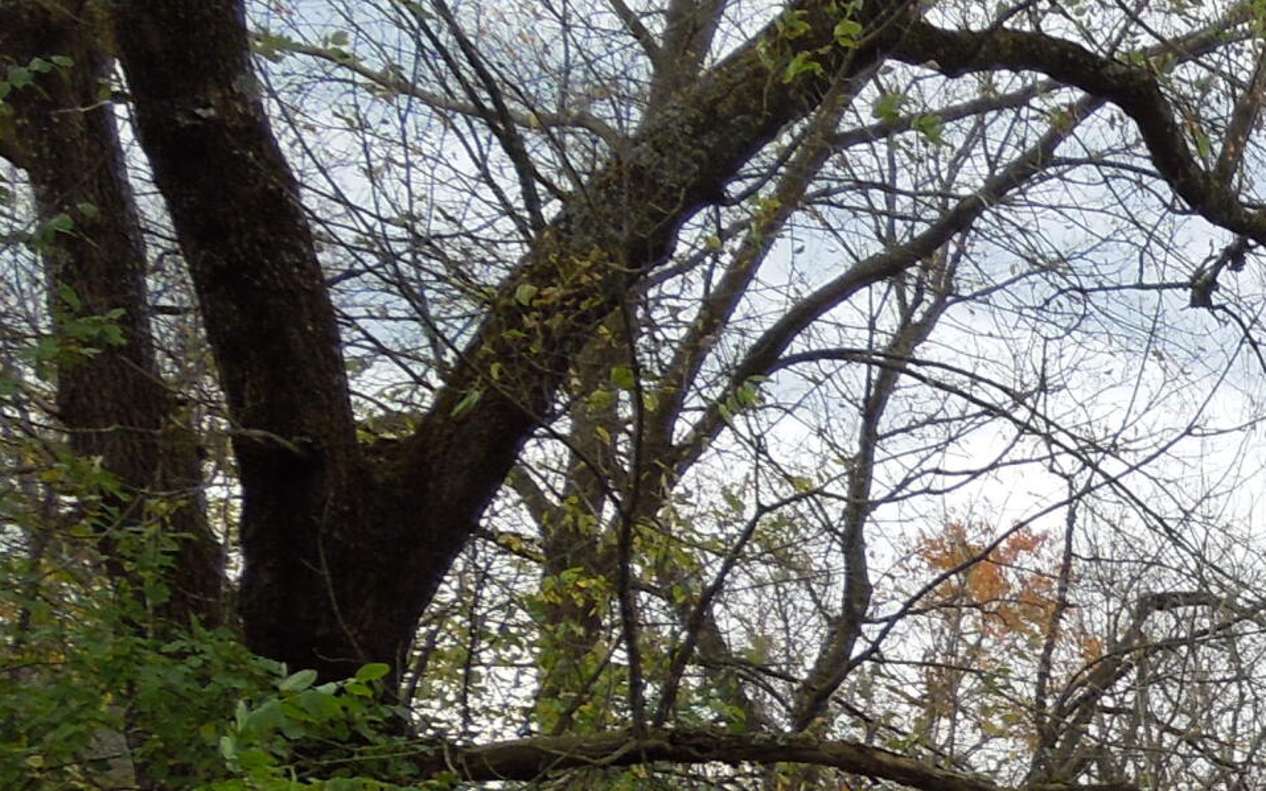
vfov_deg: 15.0
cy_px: 1051
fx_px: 2864
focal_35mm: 83
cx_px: 1912
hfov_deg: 21.0
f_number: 3.3
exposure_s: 1/250
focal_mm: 4.5
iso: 100
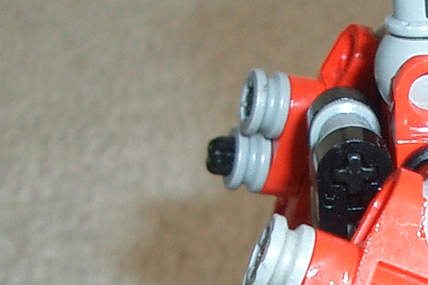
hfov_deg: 15.0
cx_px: 406
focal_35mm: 135
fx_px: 1605
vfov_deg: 9.7
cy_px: 488
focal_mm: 5.8
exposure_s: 1/40
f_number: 2.6
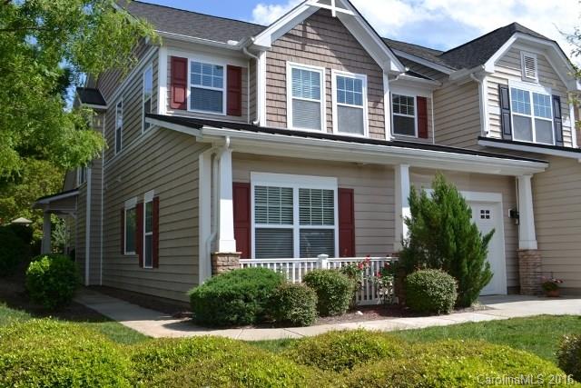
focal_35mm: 33
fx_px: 533
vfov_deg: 40.0
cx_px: 290
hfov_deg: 57.2
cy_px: 194
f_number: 7.1
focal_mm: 22
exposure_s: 1/200
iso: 100
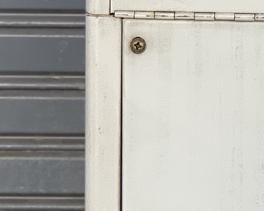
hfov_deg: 7.3
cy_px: 162
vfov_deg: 5.9
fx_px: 2039
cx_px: 327
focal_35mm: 261
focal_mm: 6
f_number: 2.4
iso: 20
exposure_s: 1/122
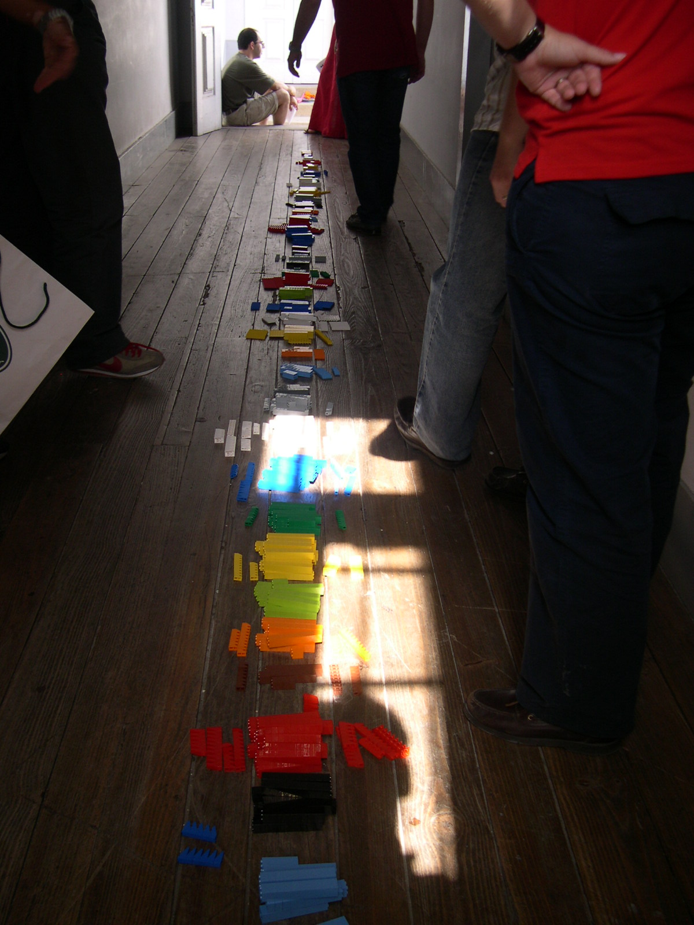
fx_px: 1016
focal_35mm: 38
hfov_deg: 37.7
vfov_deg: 49.0
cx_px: 347
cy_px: 462
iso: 100
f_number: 2.8
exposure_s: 1/95.4
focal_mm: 8
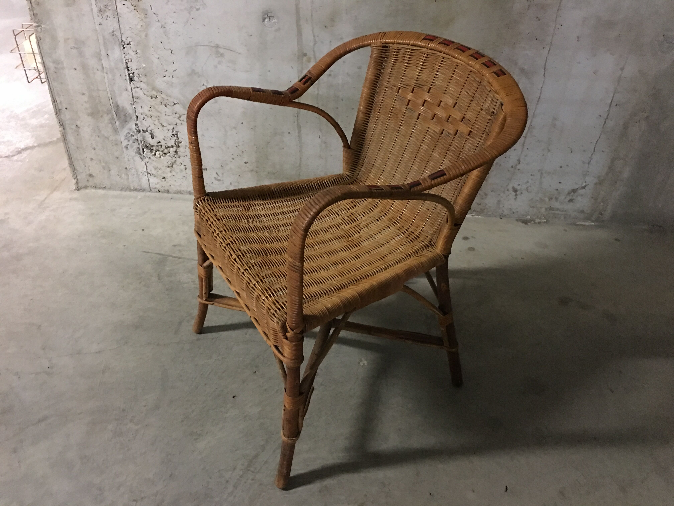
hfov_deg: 61.7
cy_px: 253
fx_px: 565
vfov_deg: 48.2
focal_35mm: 29
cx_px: 337
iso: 125
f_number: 2.2
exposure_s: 1/4
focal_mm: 4.15
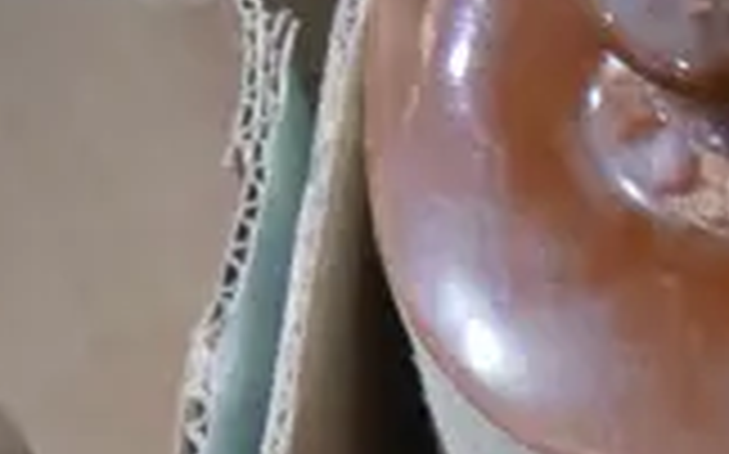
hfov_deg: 10.0
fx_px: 3733
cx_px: 1645
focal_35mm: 188
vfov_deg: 5.5
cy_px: 2117
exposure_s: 1/60
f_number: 3.5
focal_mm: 14
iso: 1600
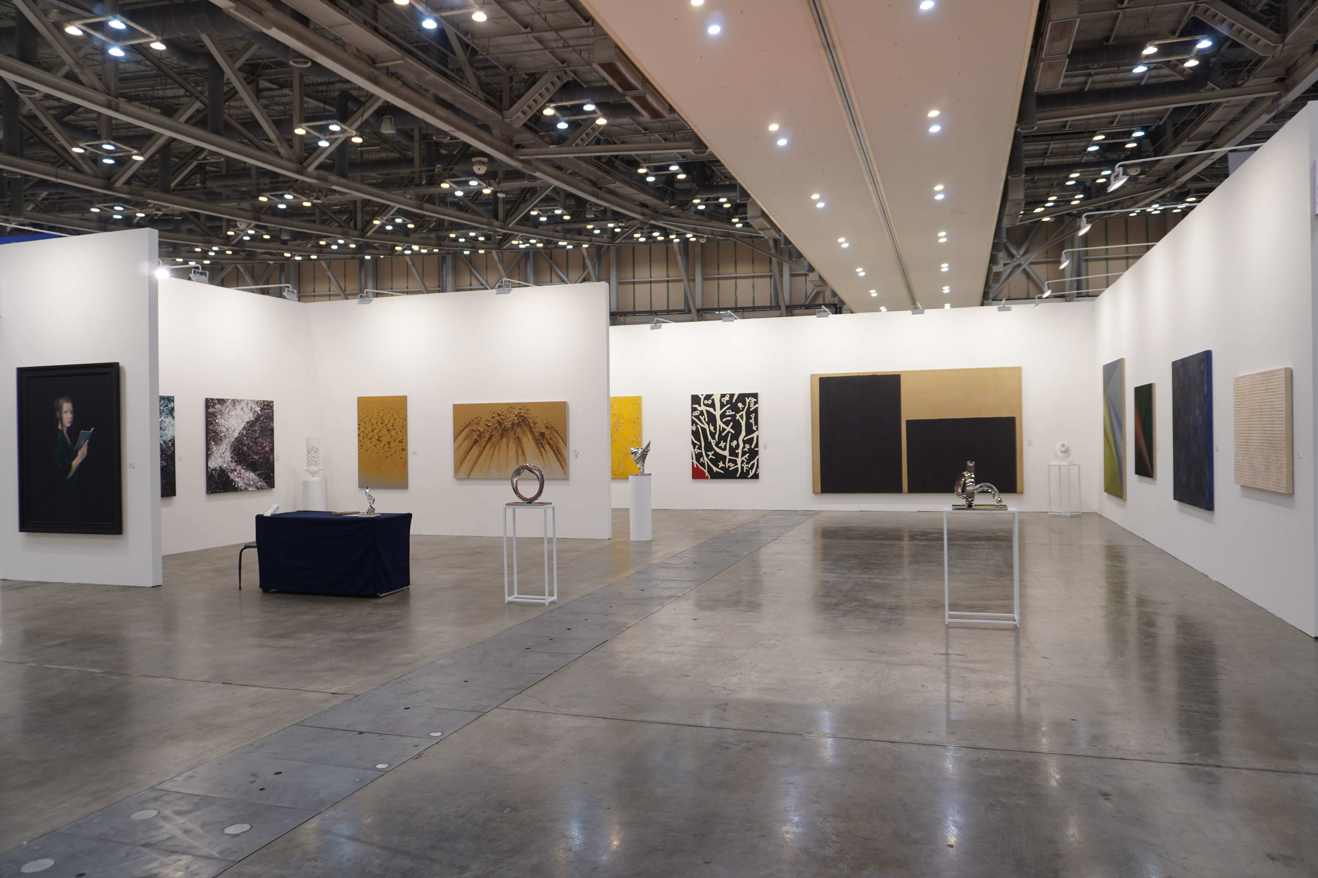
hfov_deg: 70.4
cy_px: 439
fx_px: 934
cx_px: 659
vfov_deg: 50.4
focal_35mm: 26
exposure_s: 1/30
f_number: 4
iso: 100
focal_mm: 17
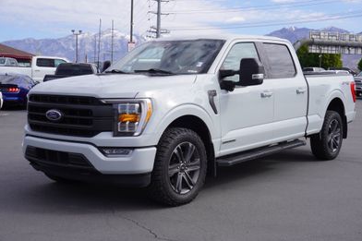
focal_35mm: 51
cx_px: 184
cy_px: 121
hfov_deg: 39.2
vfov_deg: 26.7
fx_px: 508
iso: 100
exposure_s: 1/125
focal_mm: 33
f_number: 11
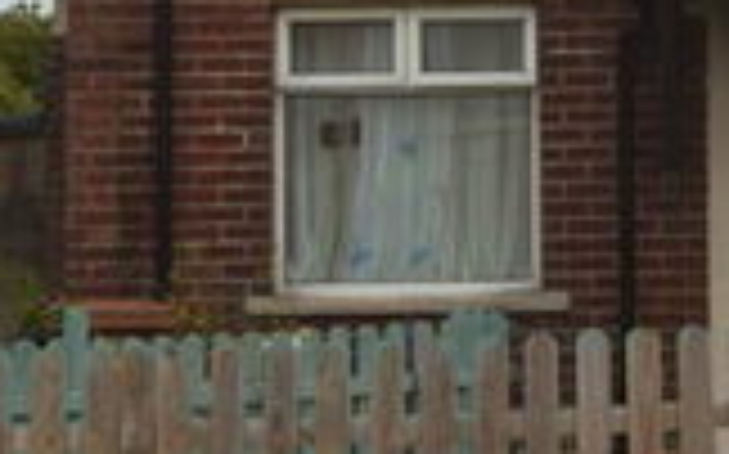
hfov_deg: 12.9
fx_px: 3157
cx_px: 810
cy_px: -110
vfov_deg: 8.1
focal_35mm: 159
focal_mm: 24
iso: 100
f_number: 8
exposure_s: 1/200
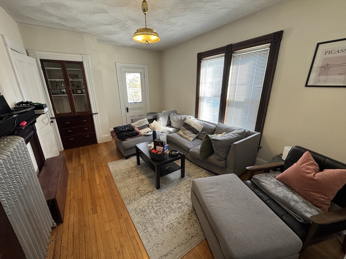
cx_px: 173
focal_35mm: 14
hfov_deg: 102.1
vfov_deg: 85.7
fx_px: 140
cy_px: 130
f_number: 2.2
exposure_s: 1/120
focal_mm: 2.22
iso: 320
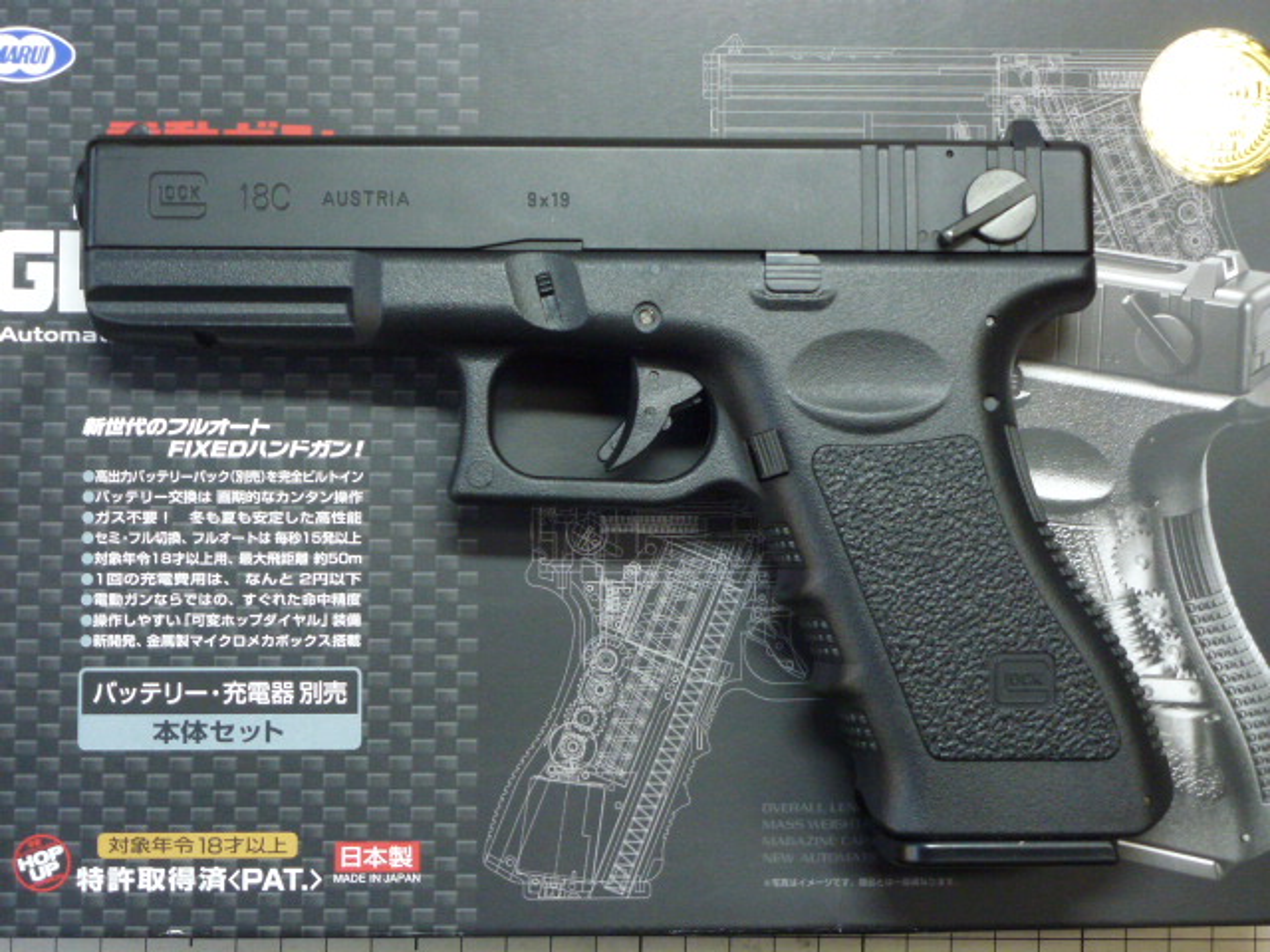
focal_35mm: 49
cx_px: 635
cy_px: 476
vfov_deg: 29.7
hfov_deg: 38.9
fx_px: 1798
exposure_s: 1/50
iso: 400
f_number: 4.5
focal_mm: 8.7
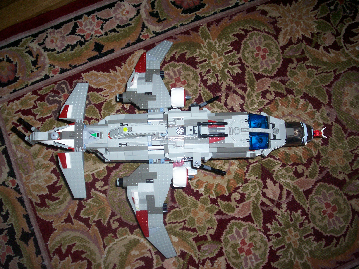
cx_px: 180
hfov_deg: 51.4
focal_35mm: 36
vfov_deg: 39.7
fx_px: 373
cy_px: 134
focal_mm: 5.9
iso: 140
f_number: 4.5
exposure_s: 1/181
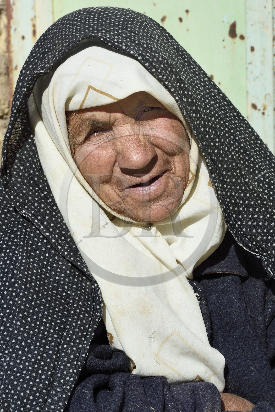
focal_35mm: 200
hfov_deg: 6.9
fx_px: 2291
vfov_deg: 10.3
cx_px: 138
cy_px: 206
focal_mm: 200
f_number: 16
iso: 200
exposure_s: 1/200
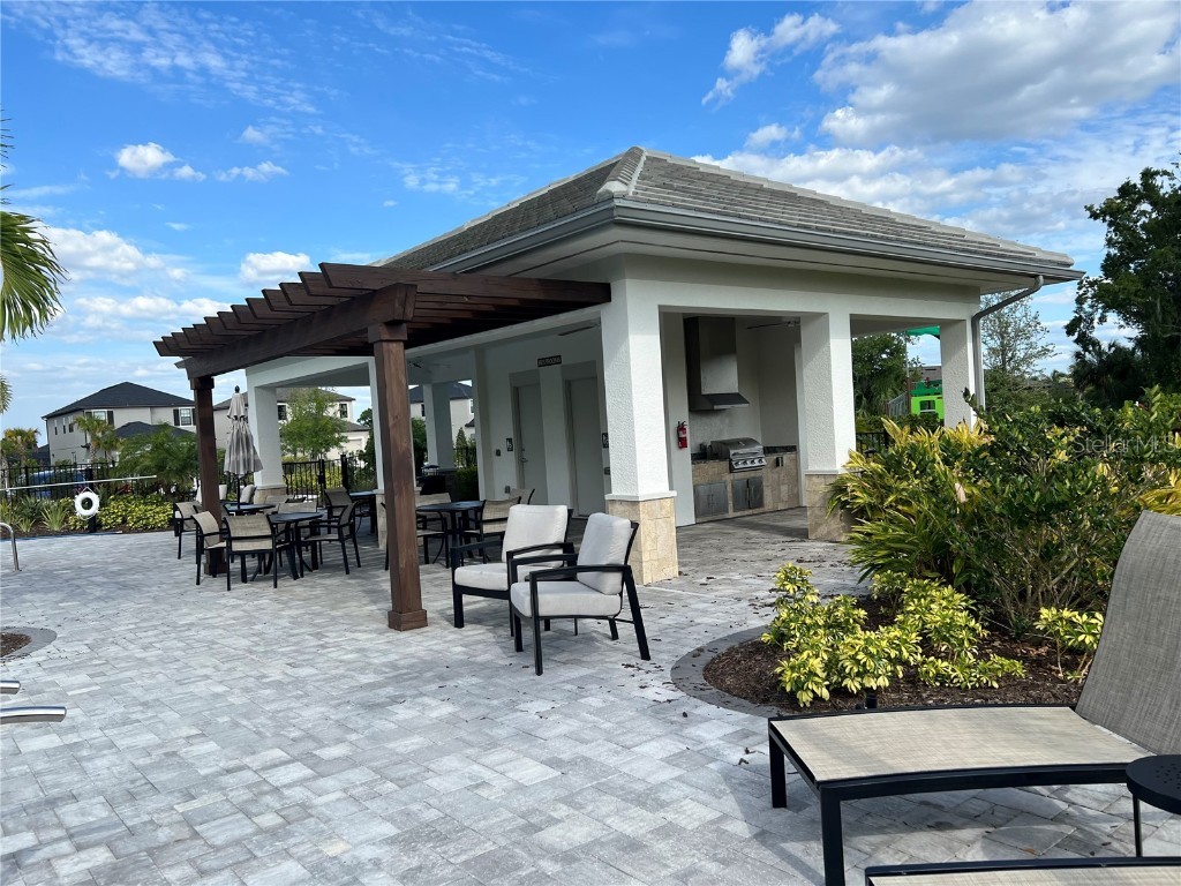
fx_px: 887
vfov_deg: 53.1
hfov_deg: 67.3
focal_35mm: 26
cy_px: 443
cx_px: 590
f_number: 1.5
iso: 50
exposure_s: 1/3704
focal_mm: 5.7
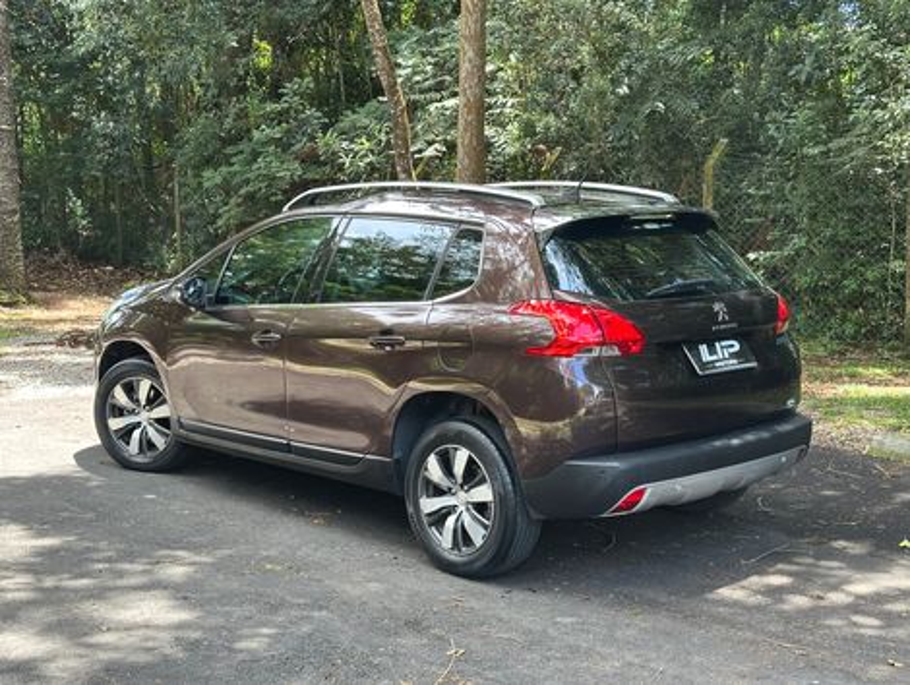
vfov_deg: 30.3
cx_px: 455
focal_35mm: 48
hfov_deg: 39.6
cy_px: 342
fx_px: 1264
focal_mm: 6.86
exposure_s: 1/172
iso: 64
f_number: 1.78
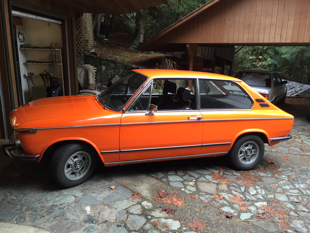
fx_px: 260
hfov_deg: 61.7
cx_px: 155
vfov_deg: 48.2
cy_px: 116
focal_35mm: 29
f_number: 2.2
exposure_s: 1/30
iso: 40
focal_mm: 4.15
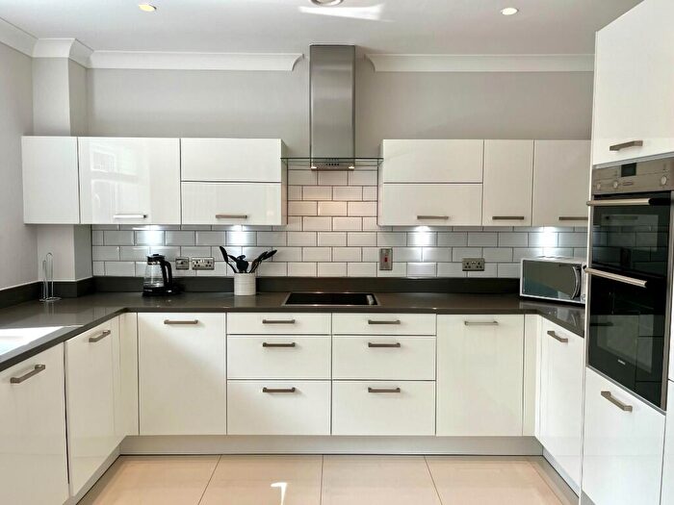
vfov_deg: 53.1
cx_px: 337
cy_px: 252
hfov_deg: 67.3
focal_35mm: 26
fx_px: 506
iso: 40
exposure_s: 1/162
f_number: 1.6
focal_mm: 5.1
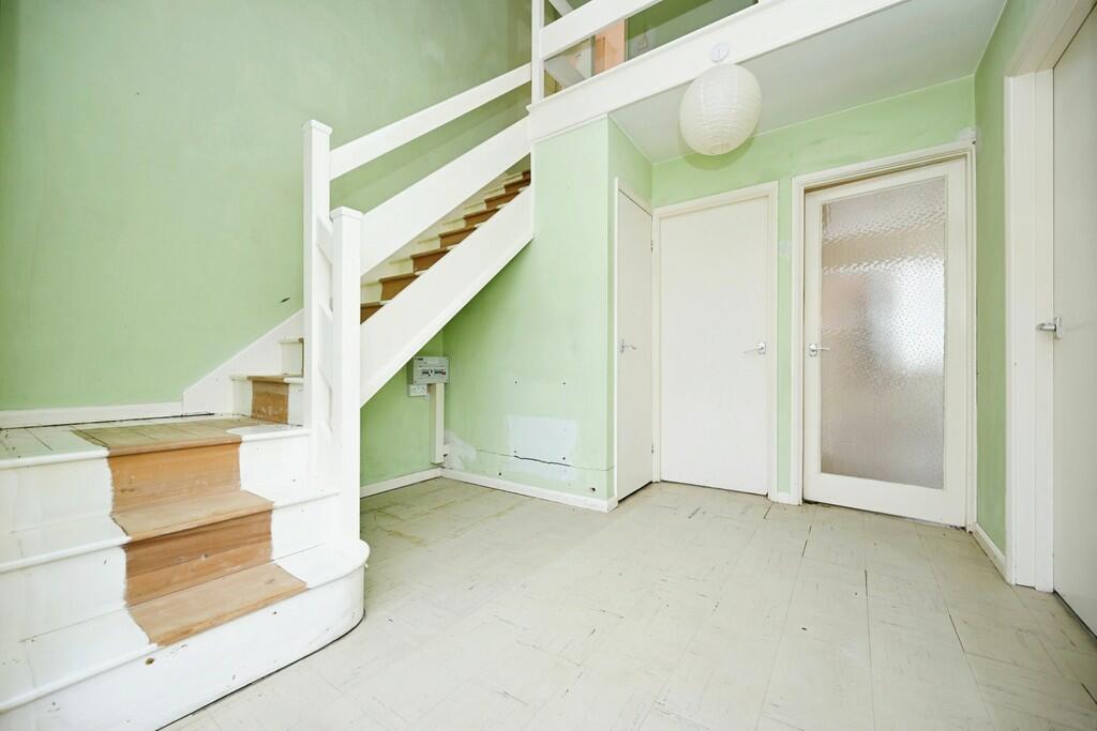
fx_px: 427
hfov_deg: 104.2
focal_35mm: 14
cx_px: 548
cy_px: 366
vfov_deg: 81.2
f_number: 5
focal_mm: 14
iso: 100
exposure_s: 1/100
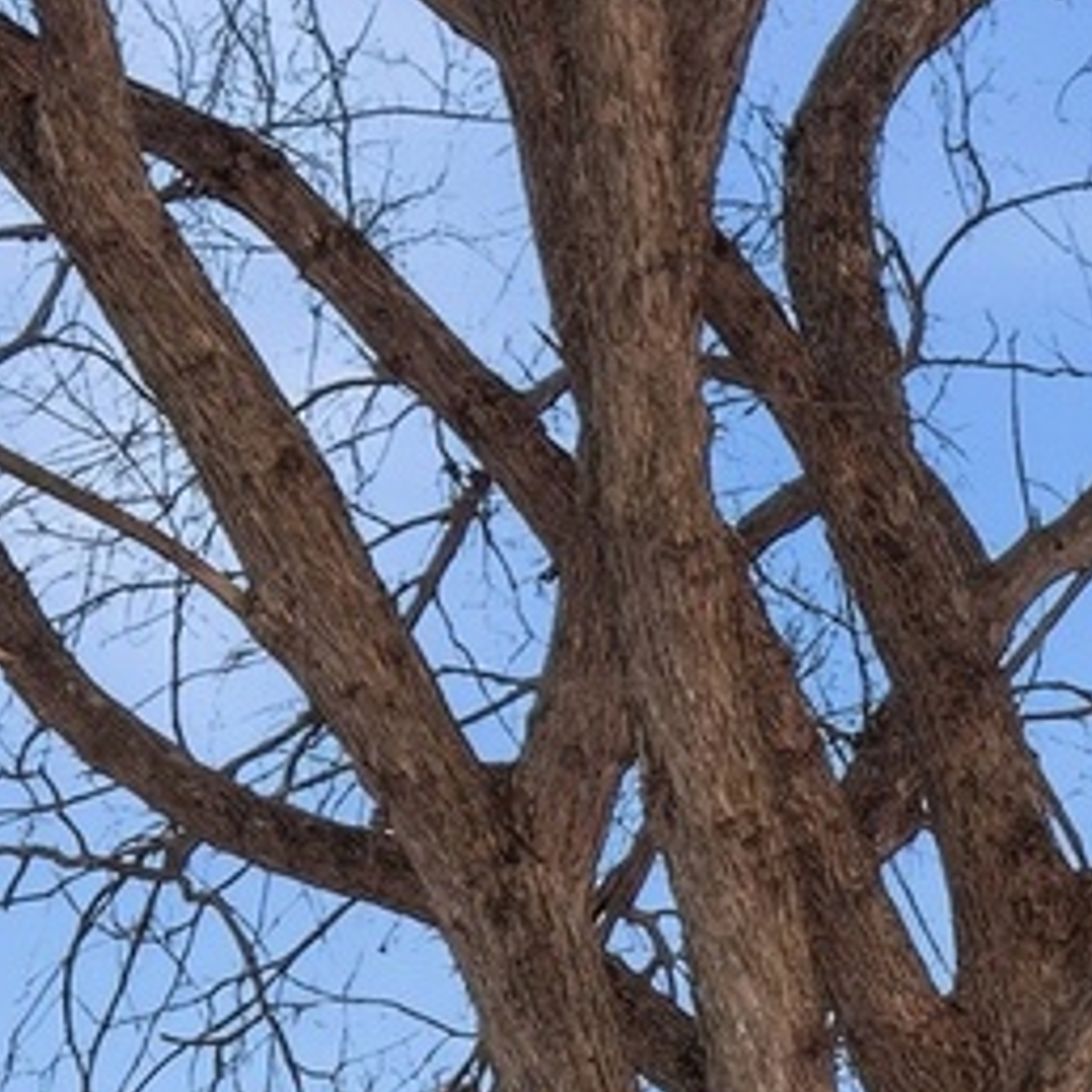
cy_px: 2154
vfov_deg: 8.6
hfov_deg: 8.1
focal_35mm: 192
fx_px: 6853
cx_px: 2965
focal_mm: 24
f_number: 6.4
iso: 800
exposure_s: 1/3500
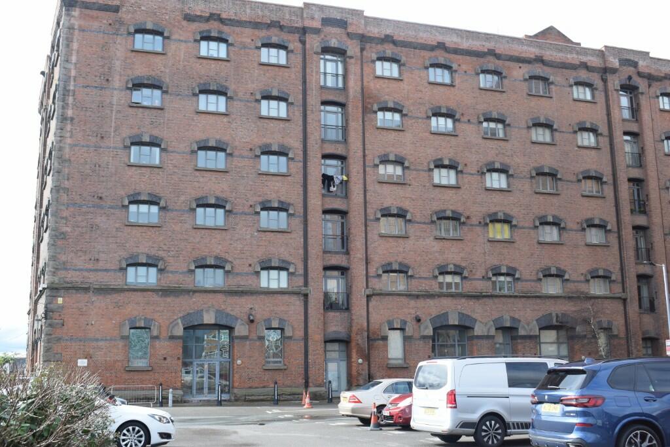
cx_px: 335
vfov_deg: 34.2
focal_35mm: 39
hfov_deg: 49.5
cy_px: 224
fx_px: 726
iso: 280
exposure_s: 1/250
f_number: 8
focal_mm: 26
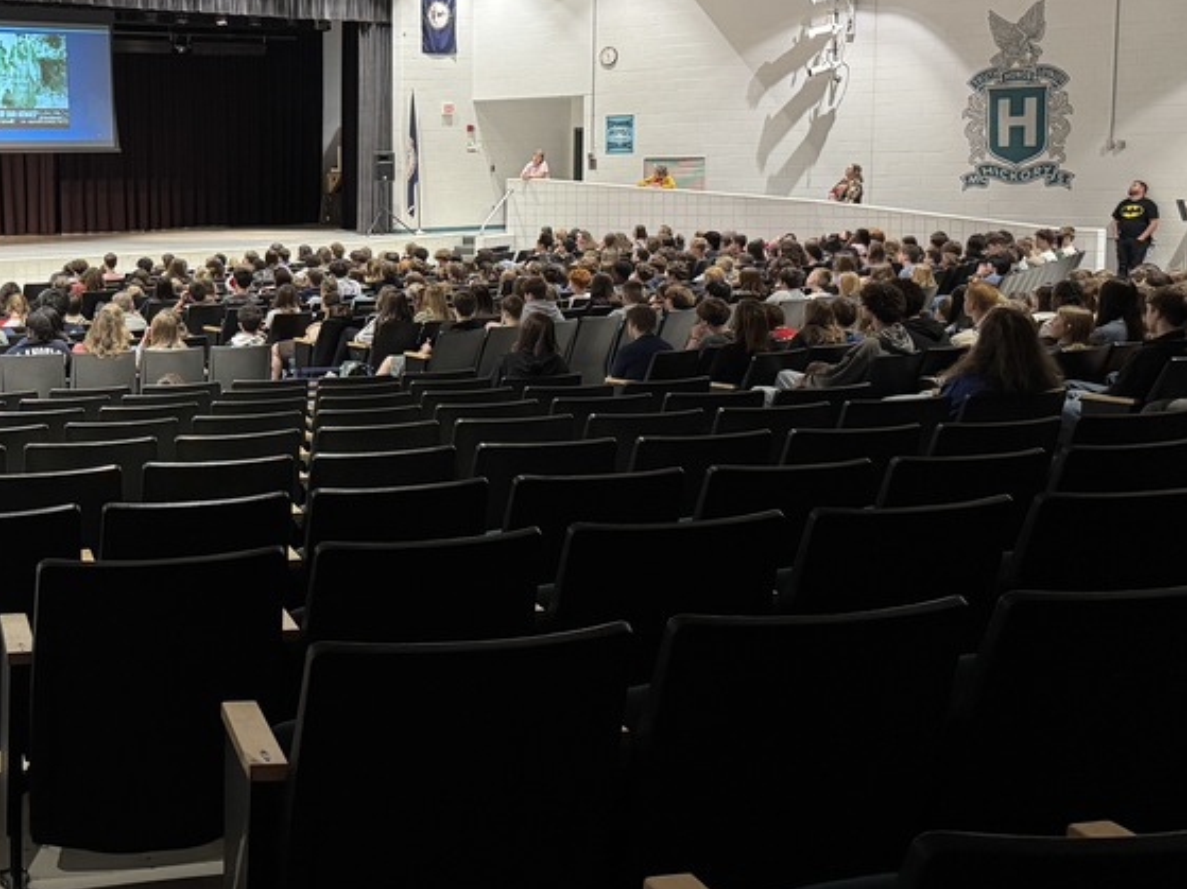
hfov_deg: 41.4
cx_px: 270
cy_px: 320
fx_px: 1508
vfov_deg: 32.7
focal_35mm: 44
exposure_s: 1/60
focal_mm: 6.76
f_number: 1.78
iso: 400
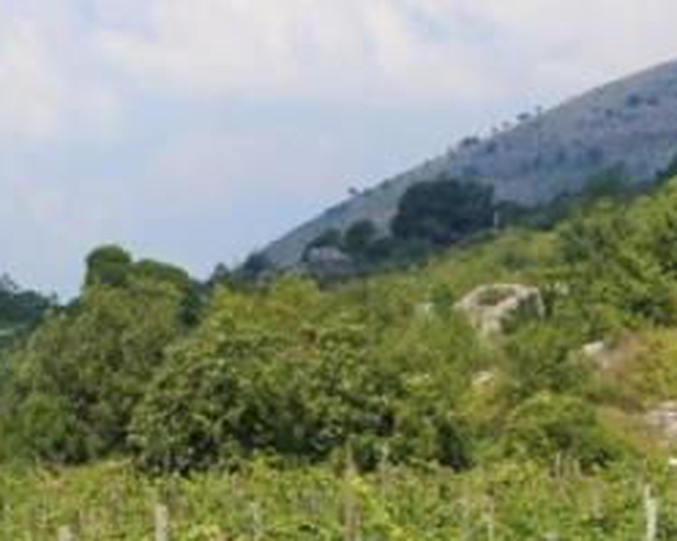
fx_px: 3263
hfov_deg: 11.4
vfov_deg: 9.5
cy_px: 407
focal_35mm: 163
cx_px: -336
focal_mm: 28
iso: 100
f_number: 5.6
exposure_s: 1/640
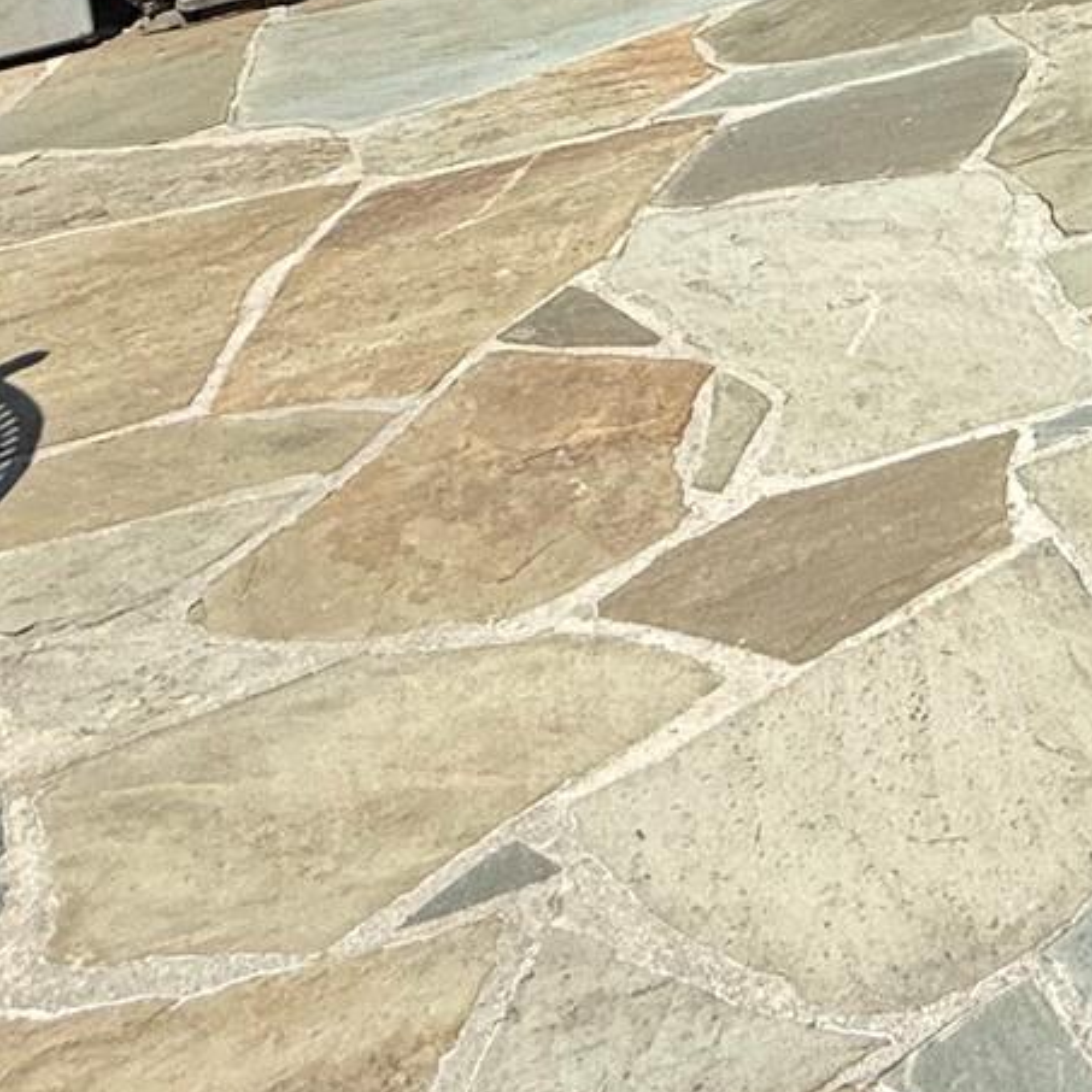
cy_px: -501
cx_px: 1615
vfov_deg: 24.5
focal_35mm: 56
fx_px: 1999
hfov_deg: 24.3
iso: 50
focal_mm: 2.22
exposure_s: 1/1613
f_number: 2.2
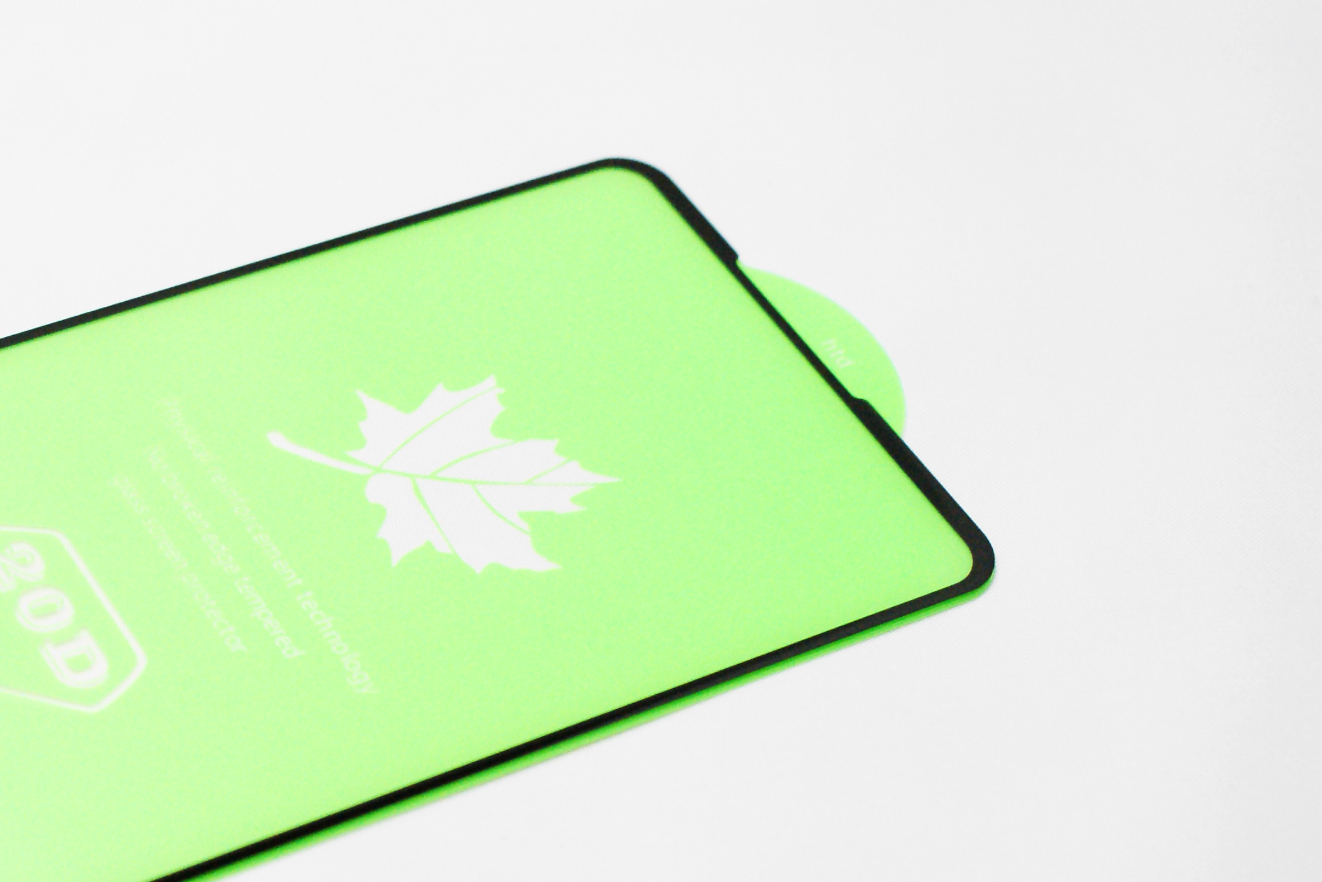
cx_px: 133
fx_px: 3559
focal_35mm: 97
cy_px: 566
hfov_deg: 20.6
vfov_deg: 14.1
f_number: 5.6
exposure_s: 1/320
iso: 1600
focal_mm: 35
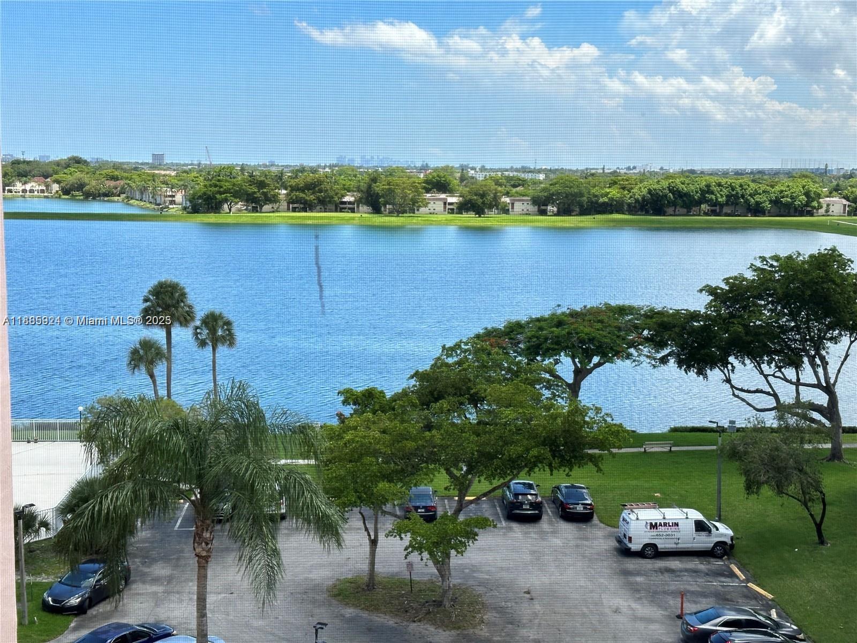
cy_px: 322
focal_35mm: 48
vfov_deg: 30.3
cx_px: 428
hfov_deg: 39.7
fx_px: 1188
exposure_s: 1/1880
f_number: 1.78
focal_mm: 6.86
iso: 64
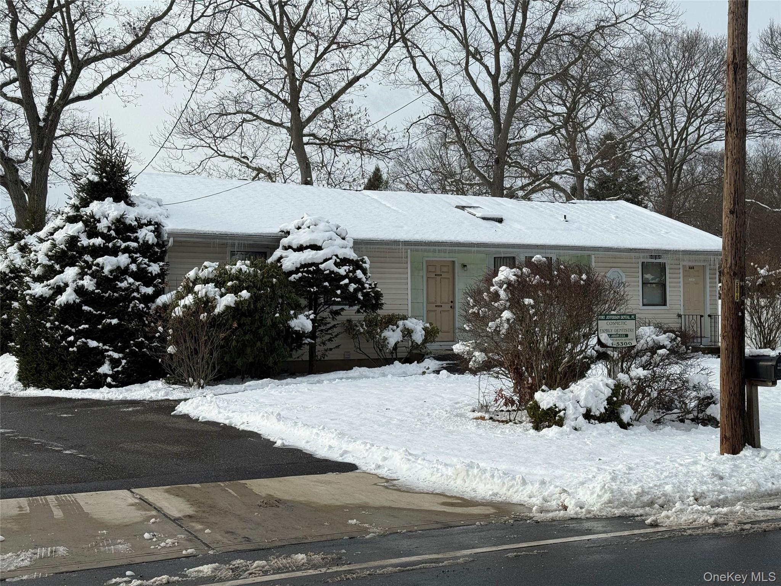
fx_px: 1083
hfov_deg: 39.7
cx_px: 390
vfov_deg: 30.3
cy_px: 293
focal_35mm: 48
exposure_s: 1/4878
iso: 64
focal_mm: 6.76
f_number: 1.78
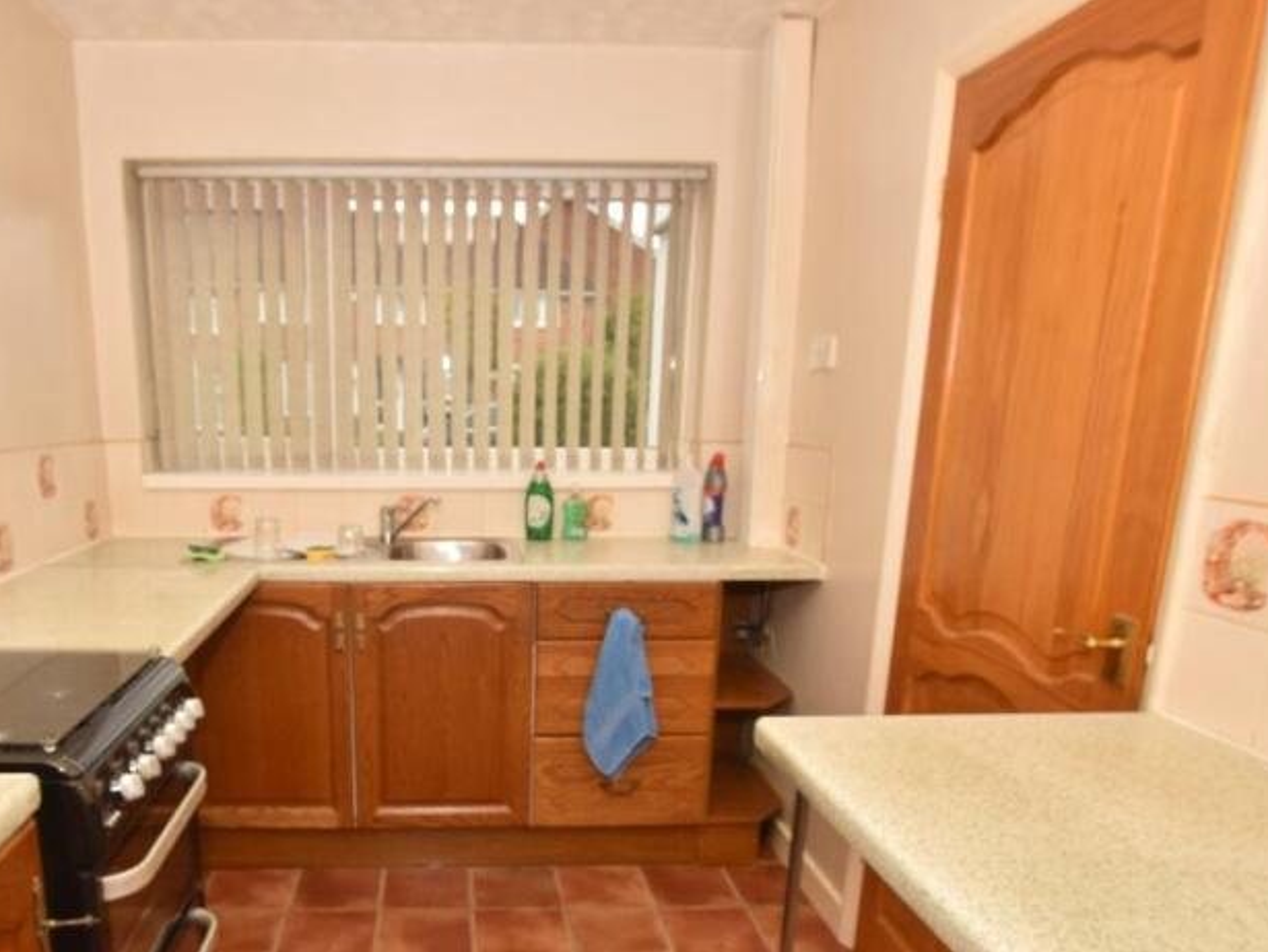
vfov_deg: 55.7
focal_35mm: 24
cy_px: 636
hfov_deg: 69.8
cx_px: 439
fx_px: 880
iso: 200
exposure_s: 1/125
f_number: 8
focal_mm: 10
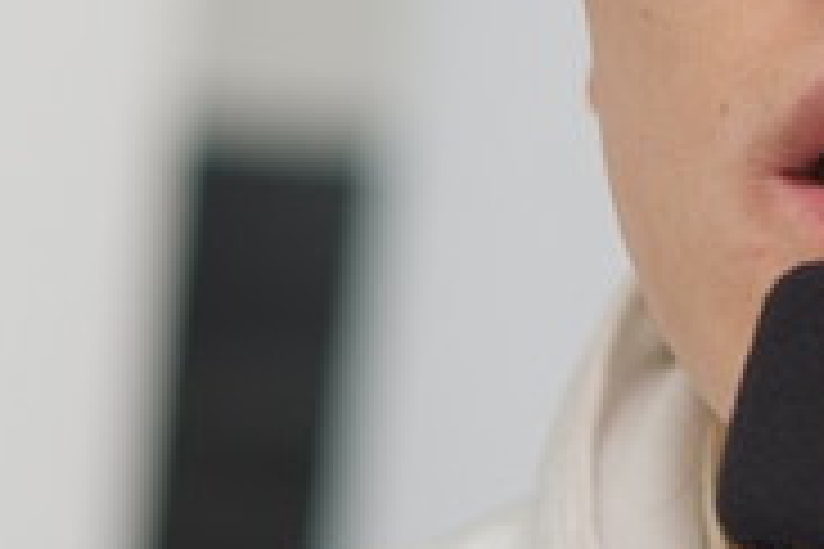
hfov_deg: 1.9
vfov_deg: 1.3
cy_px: -76
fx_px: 24260
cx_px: 1000
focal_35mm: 1060
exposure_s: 1/125
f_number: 2.8
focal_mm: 180
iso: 200
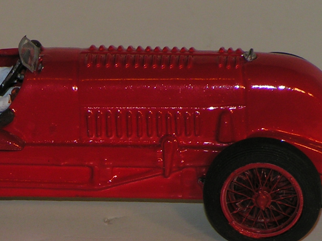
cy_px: 214
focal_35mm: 539
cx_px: 5
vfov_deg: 2.8
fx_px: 5014
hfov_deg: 3.7
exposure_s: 1/250
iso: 50
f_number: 5.6
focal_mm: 36.1
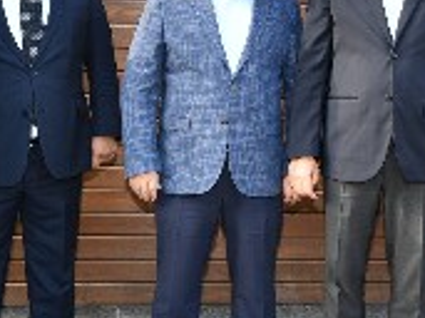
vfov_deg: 17.6
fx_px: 1018
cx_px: 343
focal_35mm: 83
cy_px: 61
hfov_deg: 23.2
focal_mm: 22
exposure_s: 1/100
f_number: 5
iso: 100
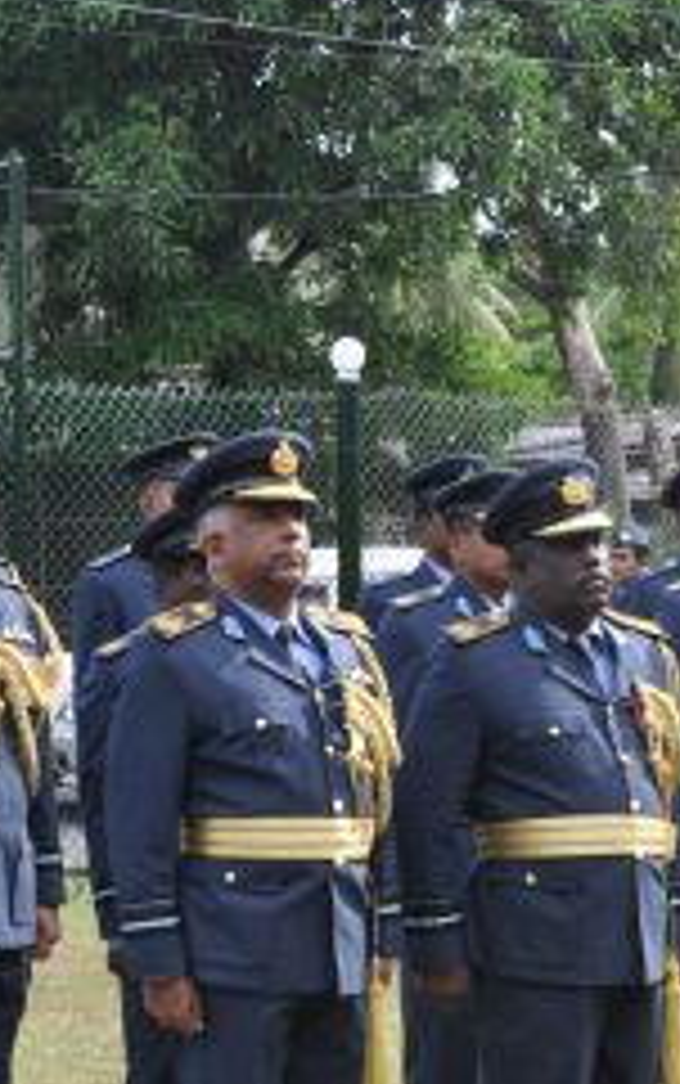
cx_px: 594
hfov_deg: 11.4
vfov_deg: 18.2
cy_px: 792
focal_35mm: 114
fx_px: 3374
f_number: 11
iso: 250
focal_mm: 30
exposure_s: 1/125
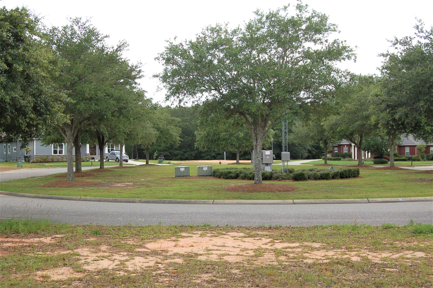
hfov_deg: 38.9
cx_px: 216
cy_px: 144
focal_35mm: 51
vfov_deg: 26.4
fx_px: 613
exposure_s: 1/250
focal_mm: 34
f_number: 10
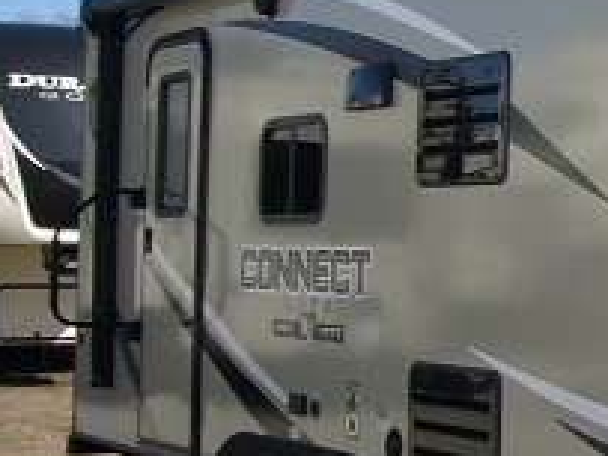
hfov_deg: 17.5
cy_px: 264
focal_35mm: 96
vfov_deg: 15.4
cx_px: 1016
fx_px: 1686
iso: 80
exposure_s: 1/320
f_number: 5.6
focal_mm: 4.6
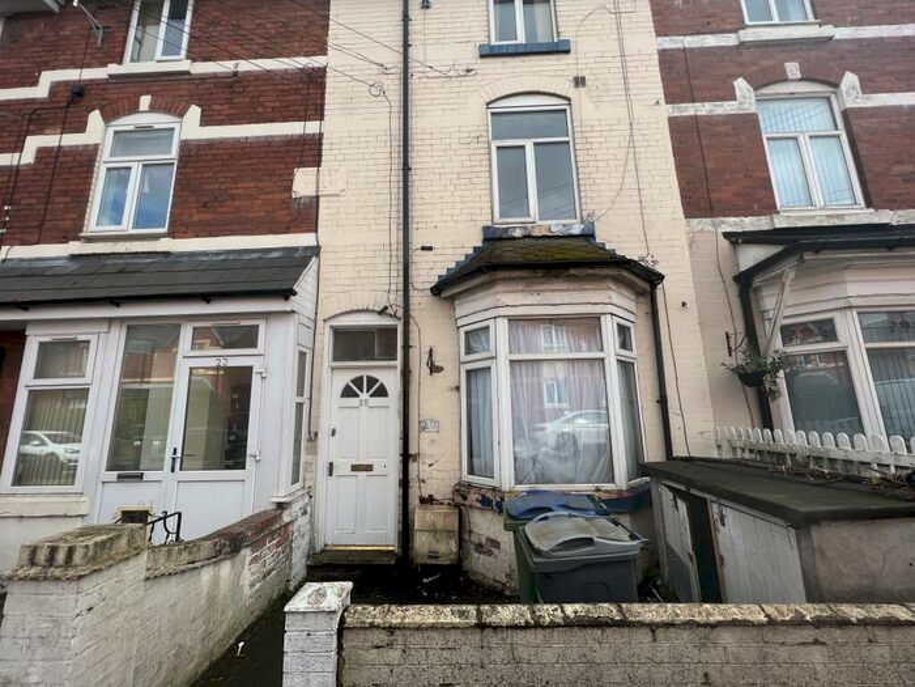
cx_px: 458
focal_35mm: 13
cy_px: 344
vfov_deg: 89.9
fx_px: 344
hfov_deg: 106.2
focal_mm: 1.57
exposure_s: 1/641
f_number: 1.8
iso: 32
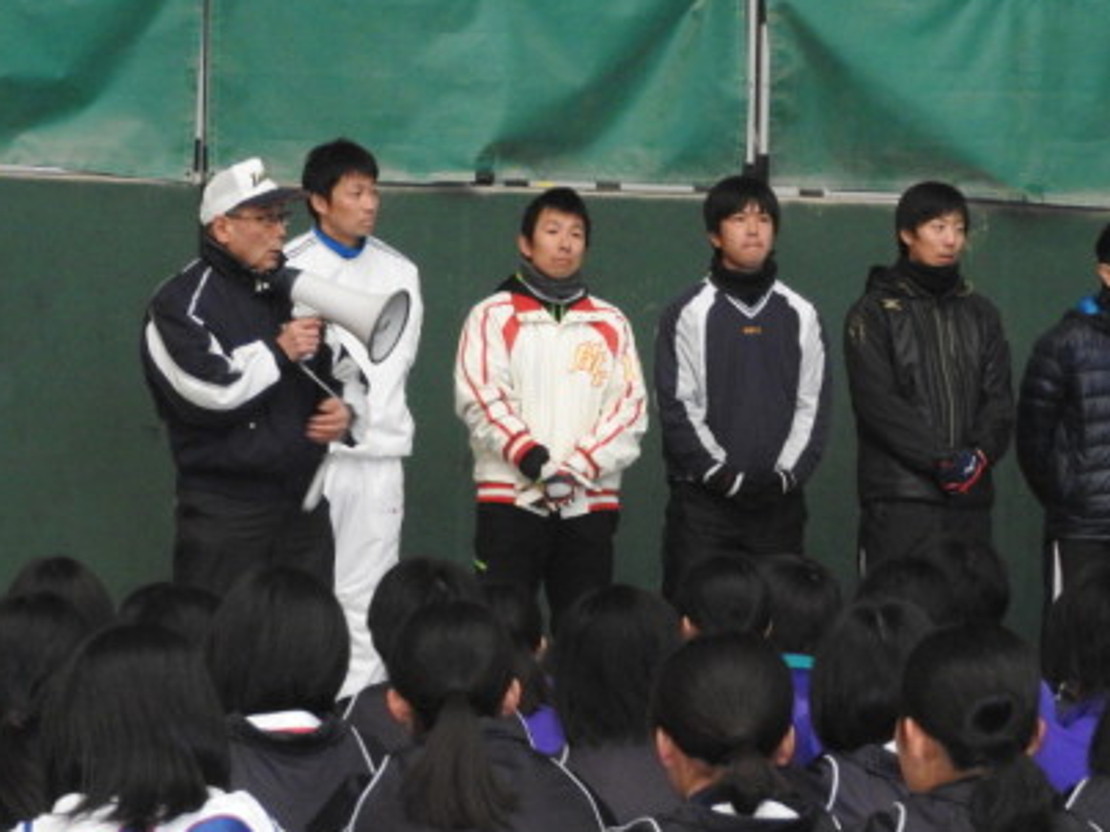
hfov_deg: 8.9
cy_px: 409
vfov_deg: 6.7
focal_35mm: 223
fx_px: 7151
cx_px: 635
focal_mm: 26.9
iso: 1000
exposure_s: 1/60
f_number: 5.2
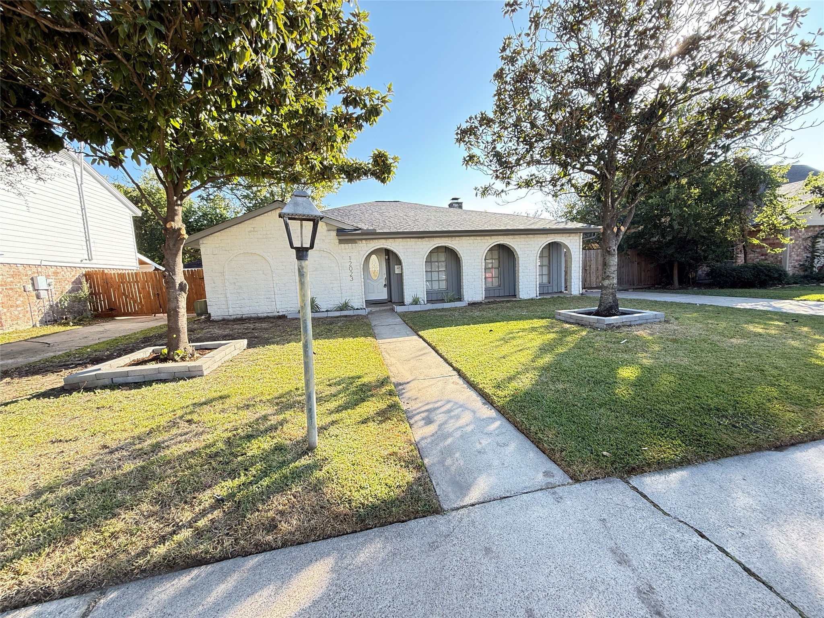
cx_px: 412
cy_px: 309
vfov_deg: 85.7
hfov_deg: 102.1
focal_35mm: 14
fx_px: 333
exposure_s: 1/187
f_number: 2.2
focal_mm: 2.22
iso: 64
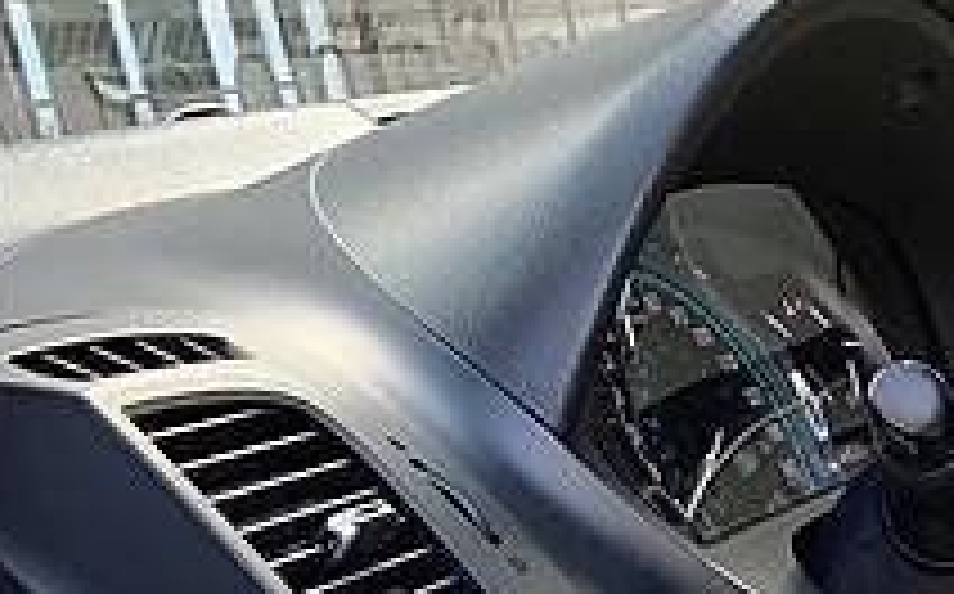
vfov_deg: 11.8
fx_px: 2701
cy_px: 976
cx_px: 1746
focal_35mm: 104
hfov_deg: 16.5
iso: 64
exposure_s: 1/121
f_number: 1.8
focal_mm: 4.2
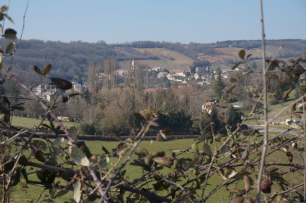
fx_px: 637
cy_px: 102
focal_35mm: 75
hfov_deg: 27.0
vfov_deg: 18.1
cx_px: 153
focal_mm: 50
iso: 200
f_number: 11
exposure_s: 1/250
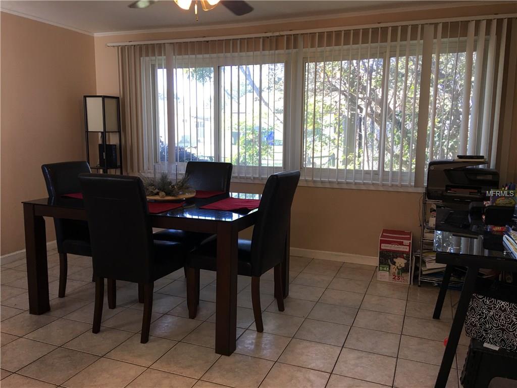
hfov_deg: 61.7
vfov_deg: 48.2
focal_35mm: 29
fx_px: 433
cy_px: 194
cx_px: 258
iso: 25
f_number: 2.2
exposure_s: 1/30
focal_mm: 4.15
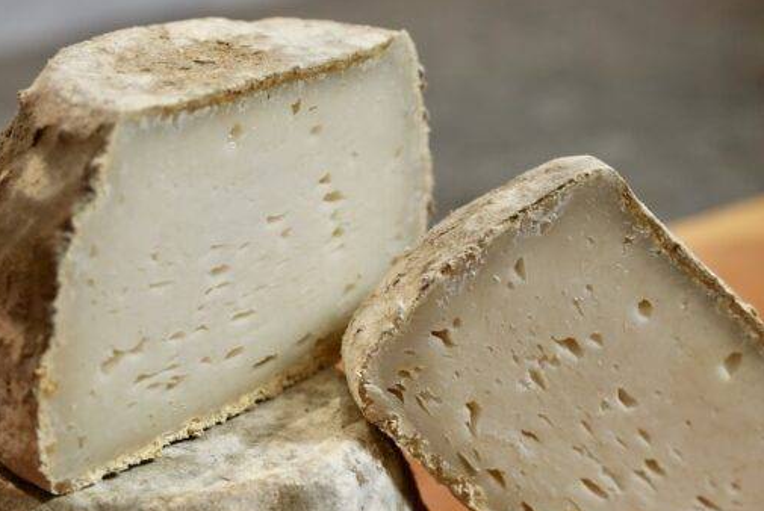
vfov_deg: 14.4
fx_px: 2018
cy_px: 273
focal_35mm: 95
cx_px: 398
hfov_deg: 21.4
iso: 1250
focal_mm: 80
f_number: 8
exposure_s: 1/60
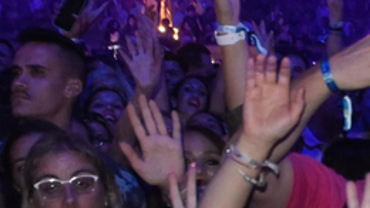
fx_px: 1520
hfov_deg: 12.6
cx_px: 666
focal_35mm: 155
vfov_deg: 7.6
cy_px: 362
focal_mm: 24
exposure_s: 1/25
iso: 4000
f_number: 4
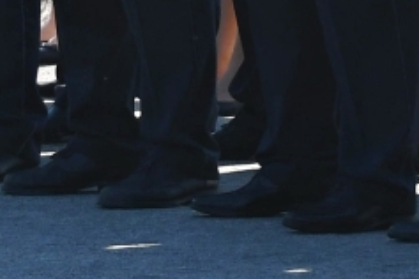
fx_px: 8251
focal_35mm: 709
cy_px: -202
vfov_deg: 1.9
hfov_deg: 2.9
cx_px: 806
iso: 250
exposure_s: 1/1000
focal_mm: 70
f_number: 4.5
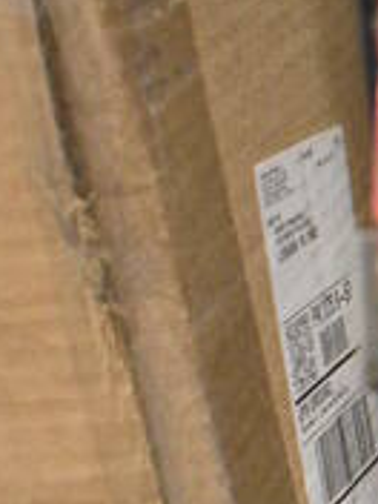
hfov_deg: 9.9
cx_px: 859
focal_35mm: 135
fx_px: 1966
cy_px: 649
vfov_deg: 14.1
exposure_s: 1/125
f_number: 3.5
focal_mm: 18
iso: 3600
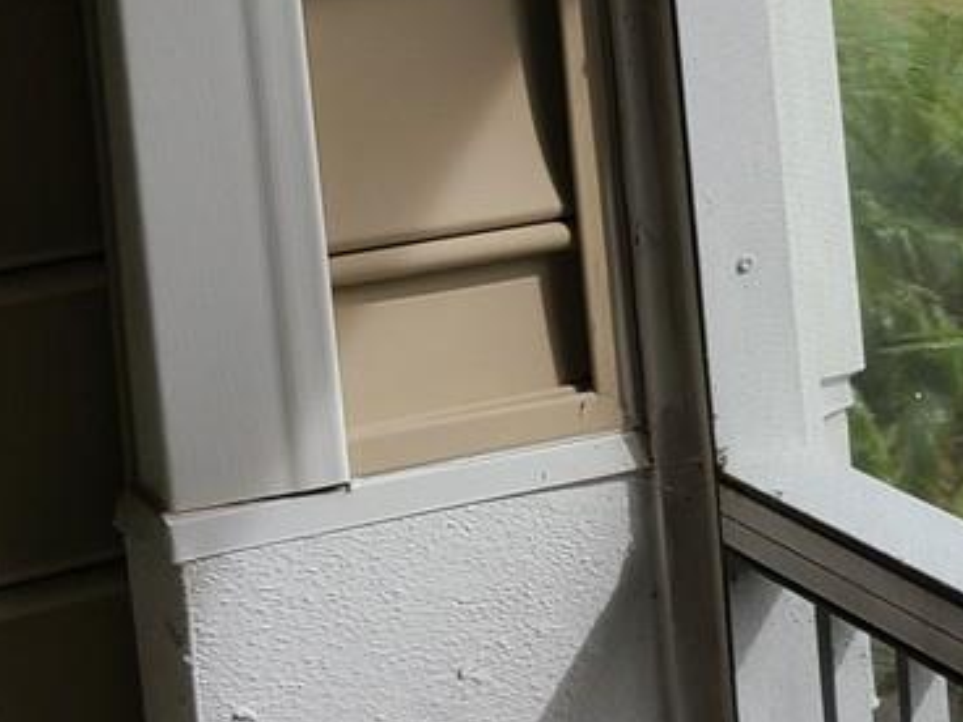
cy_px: -131
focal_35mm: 113
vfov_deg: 12.8
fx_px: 3144
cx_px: 2039
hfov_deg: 14.1
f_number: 1.8
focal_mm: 5.4
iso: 40
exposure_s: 1/912
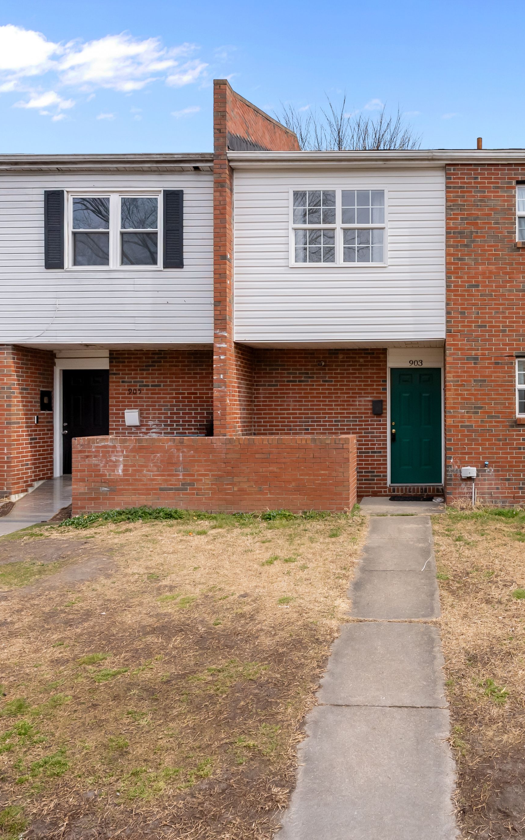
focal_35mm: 25
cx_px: 422
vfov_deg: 72.5
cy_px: 415
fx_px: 572
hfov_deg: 46.6
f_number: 7.1
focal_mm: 16
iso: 1000
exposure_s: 1/1600
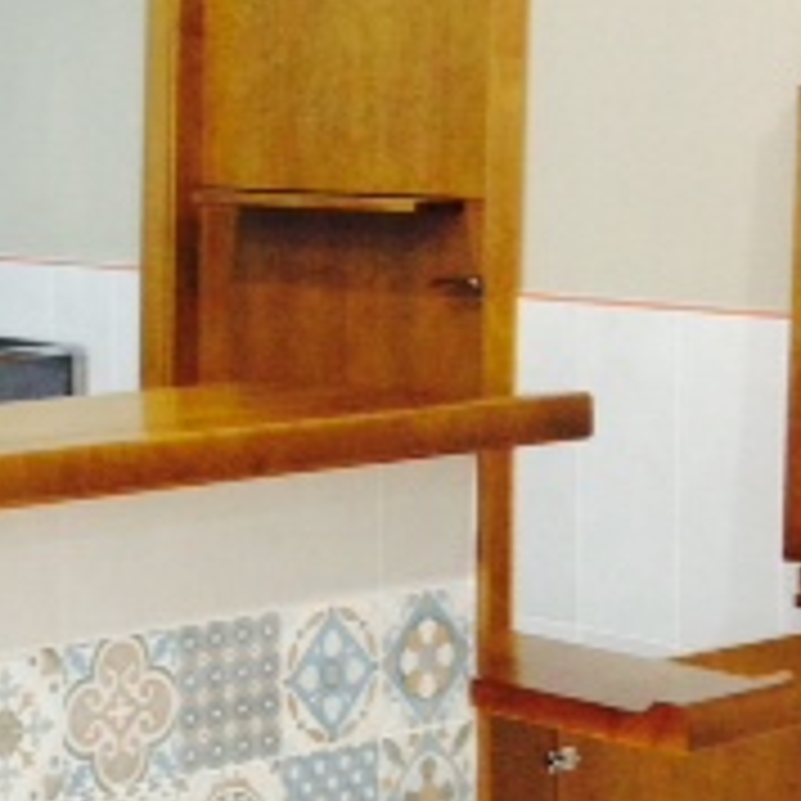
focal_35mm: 105
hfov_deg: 15.8
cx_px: -234
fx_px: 2749
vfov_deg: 16.5
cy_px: 202
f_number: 2.4
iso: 160
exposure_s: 1/20
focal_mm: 4.12
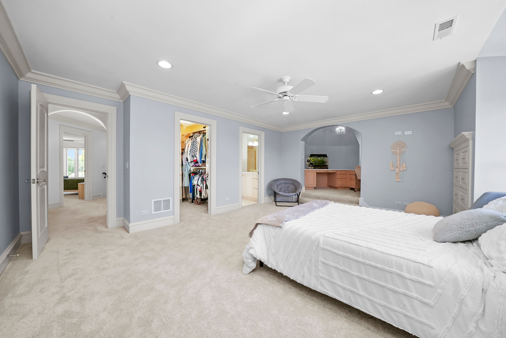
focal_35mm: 12
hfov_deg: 112.6
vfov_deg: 90.1
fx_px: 169
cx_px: 253
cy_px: 169
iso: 2000
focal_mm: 12
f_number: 13
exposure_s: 1/10
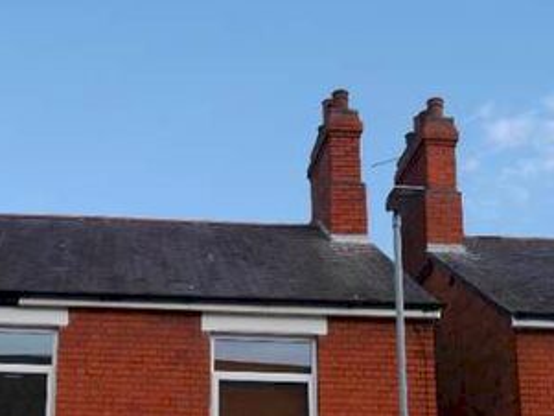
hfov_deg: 29.1
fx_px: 1041
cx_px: 108
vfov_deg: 22.2
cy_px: 362
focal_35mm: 65
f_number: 6.3
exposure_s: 1/400
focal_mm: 14
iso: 160
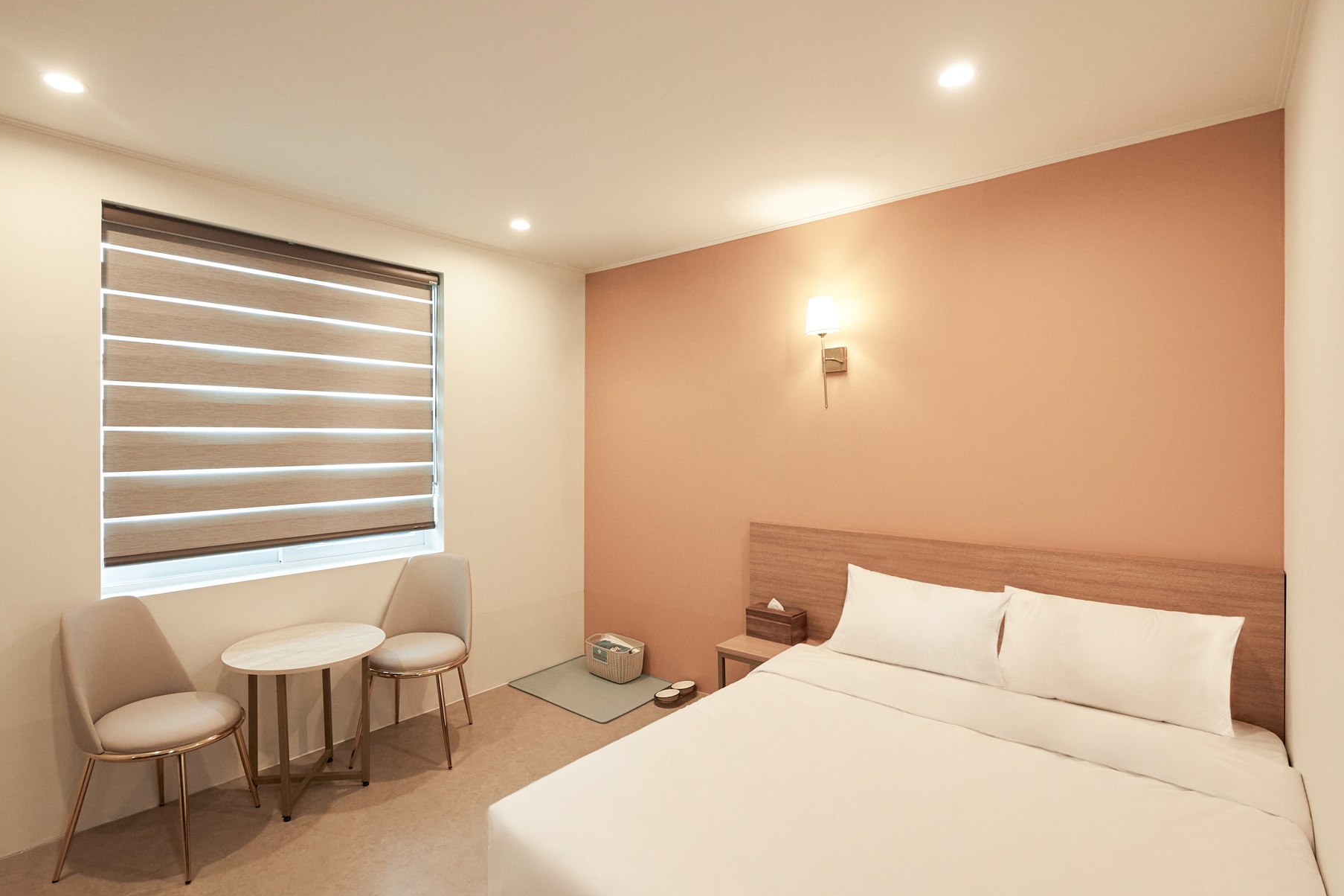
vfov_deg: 70.4
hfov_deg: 93.2
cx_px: 643
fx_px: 635
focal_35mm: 17
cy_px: 453
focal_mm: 15
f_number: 5.6
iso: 1600
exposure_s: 1/60
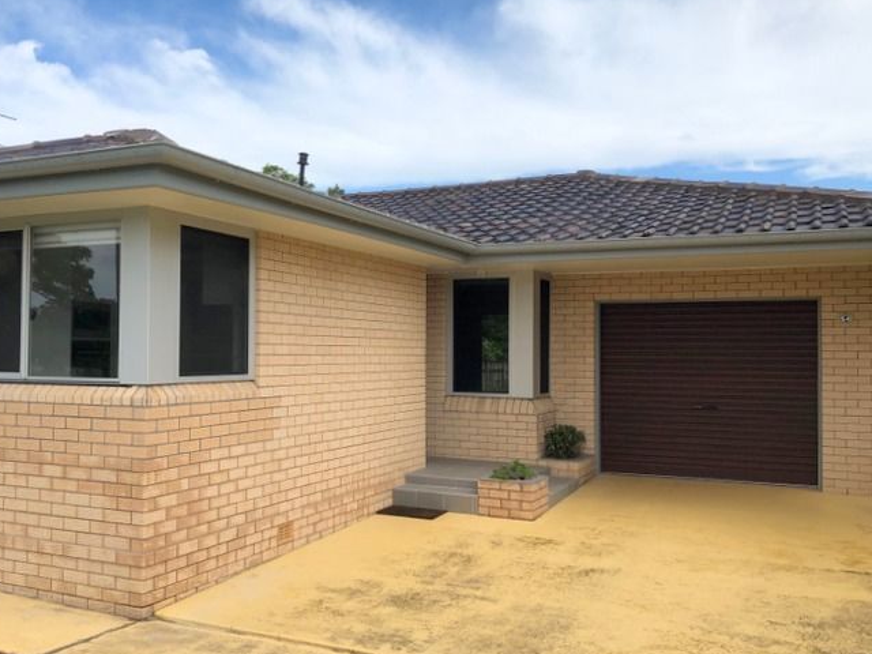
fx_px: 882
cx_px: 350
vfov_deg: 40.7
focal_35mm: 35
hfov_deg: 52.3
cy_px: 331
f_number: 1.8
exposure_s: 1/2088
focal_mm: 3.99
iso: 20
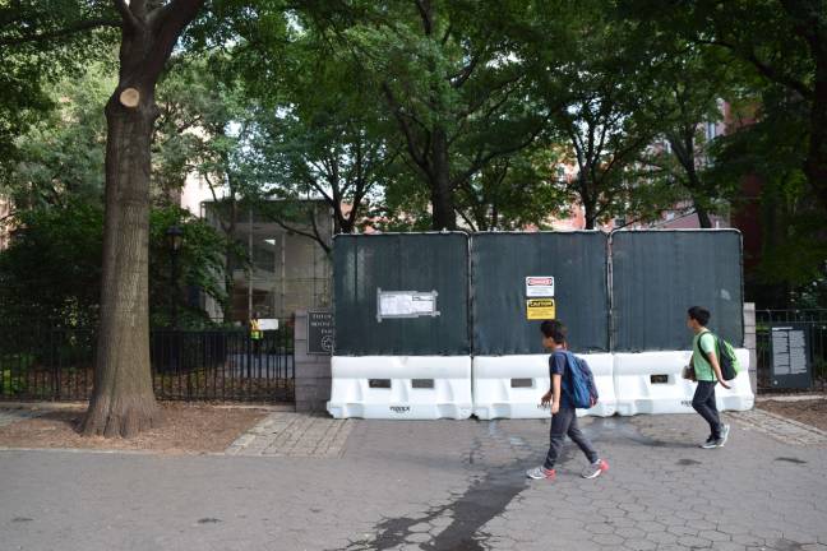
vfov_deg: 47.9
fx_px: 620
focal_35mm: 27
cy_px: 276
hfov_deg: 67.4
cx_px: 414
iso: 400
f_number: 7.1
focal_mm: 18
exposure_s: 1/200
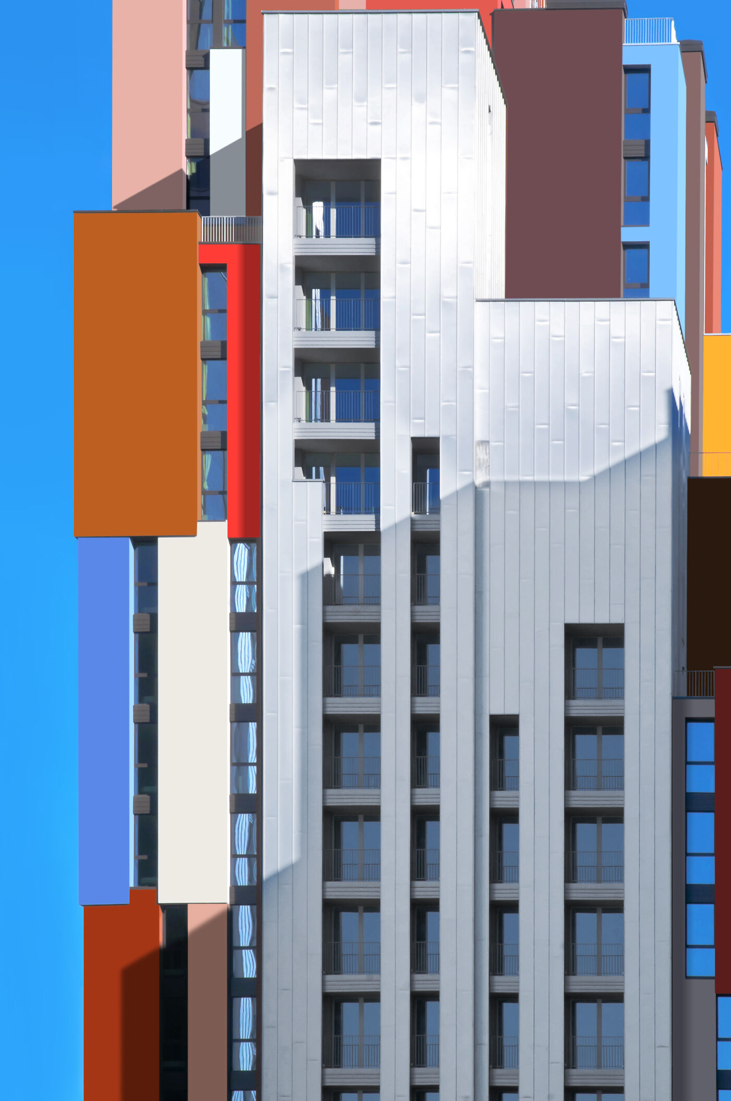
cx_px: 378
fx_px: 3023
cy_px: 500
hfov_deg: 13.8
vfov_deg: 20.6
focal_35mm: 99
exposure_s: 1/250
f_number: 18
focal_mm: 58
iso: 200
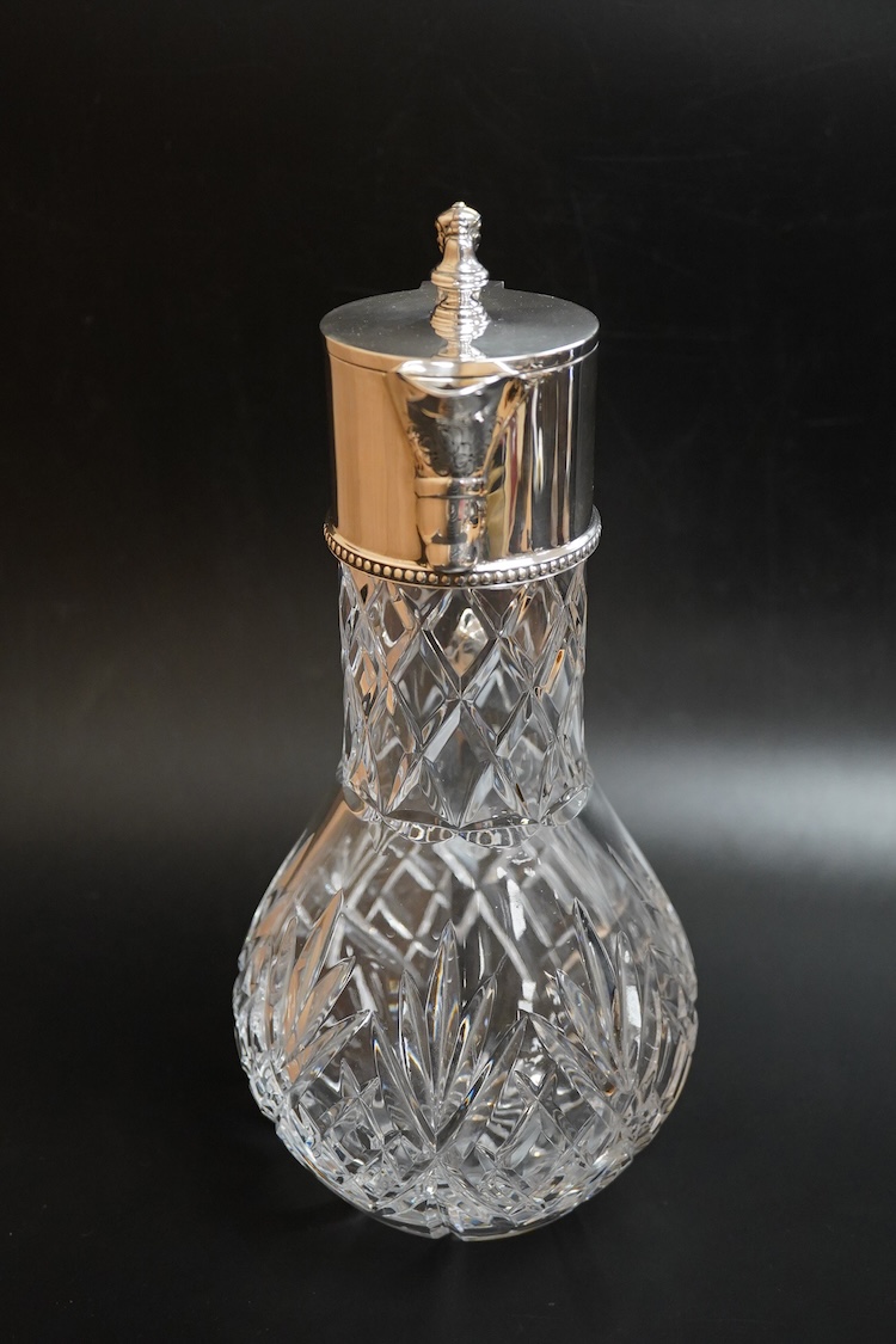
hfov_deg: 29.9
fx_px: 1680
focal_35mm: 45
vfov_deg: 43.6
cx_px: 448
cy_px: 672
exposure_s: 1/250
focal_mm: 30
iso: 2500
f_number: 5
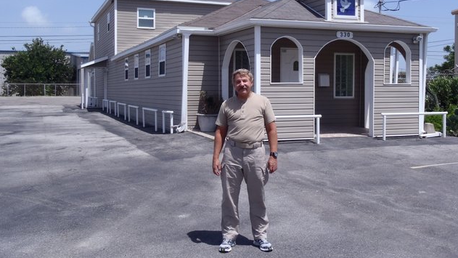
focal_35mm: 42
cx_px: 231
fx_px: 510
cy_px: 102
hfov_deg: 48.4
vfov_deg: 28.3
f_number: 13
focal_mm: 6.83
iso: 80
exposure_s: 1/80
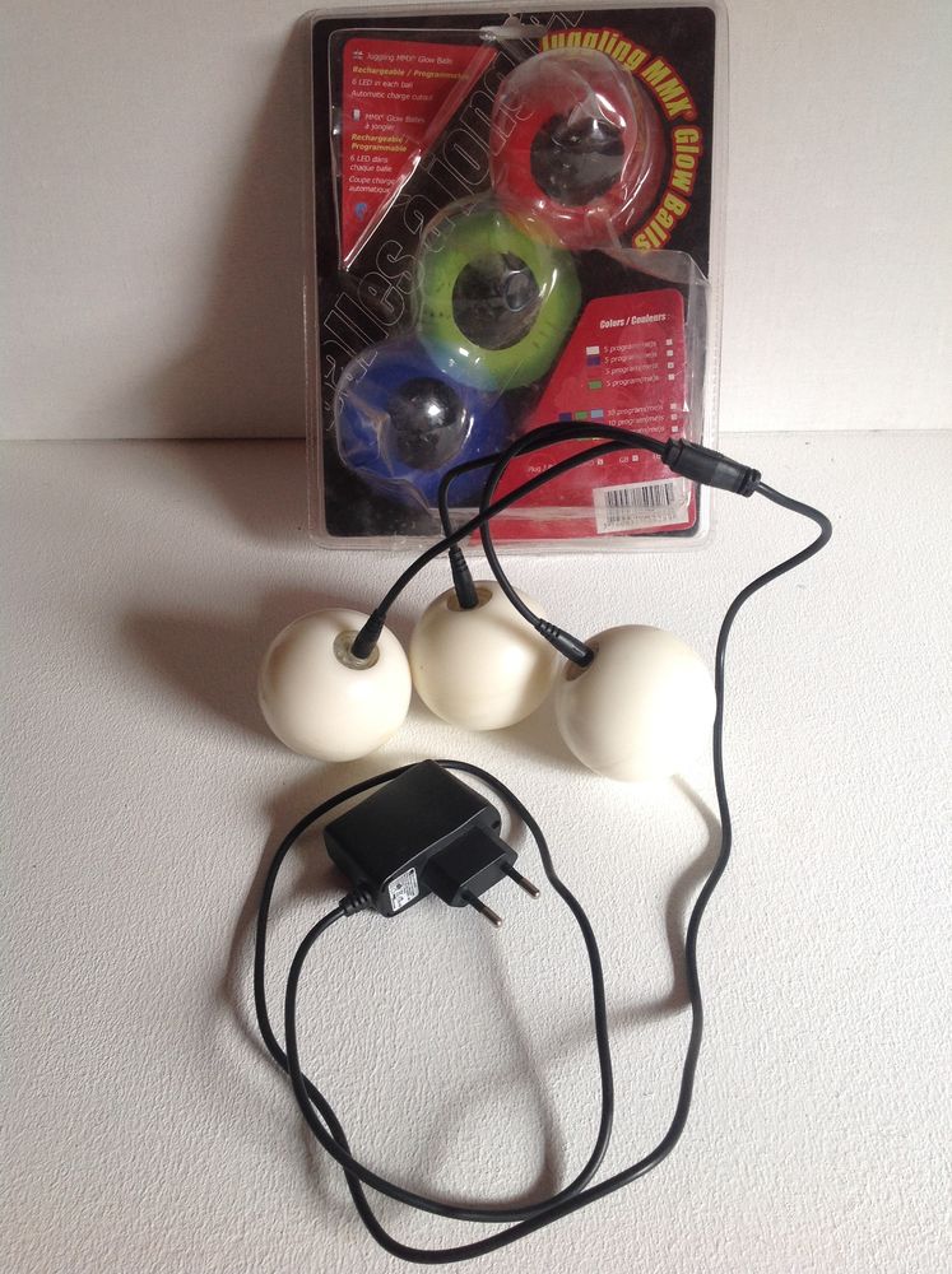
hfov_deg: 40.6
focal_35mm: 35
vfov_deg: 52.7
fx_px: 1287
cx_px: 476
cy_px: 637
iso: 64
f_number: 2.4
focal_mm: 4.28
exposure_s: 1/60
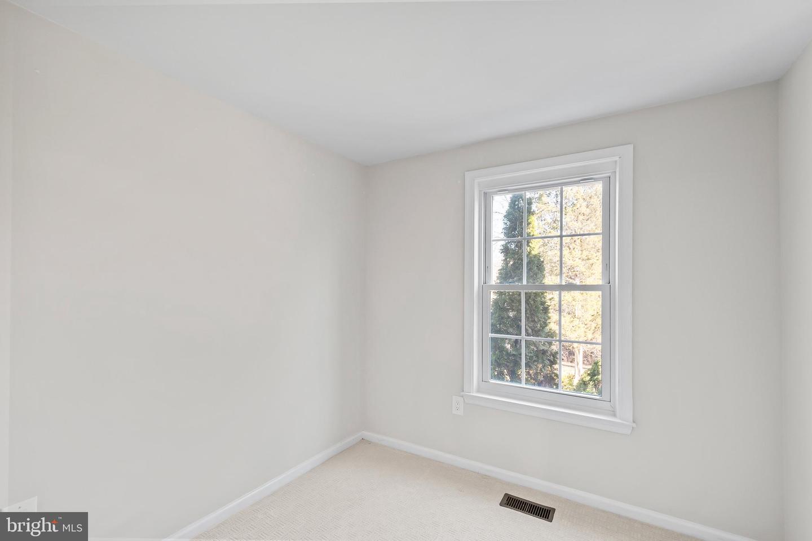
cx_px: 406
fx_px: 338
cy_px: 270
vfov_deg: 77.3
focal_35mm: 15
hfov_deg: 100.4
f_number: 7.1
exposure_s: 1/8
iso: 640
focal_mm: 10
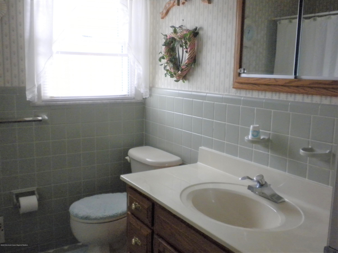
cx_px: 169
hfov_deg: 50.1
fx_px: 361
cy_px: 126
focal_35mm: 37
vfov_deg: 38.7
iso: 400
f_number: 3.5
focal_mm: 6.6
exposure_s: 1/51.6
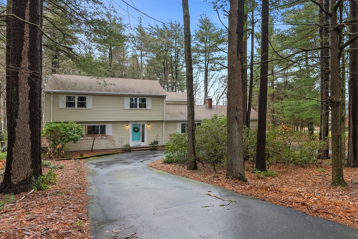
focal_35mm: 23
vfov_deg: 55.0
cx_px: 225
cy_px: 134
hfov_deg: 74.7
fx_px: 229
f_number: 8
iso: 320
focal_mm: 16
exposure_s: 1/5
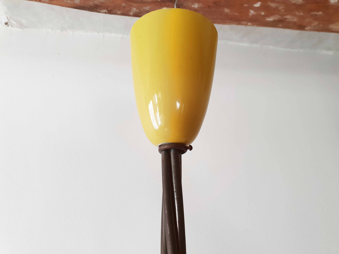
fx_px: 255
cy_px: 127
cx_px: 170
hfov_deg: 67.3
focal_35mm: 26
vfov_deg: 53.1
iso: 100
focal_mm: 4.3
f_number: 2.4
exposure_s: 1/60
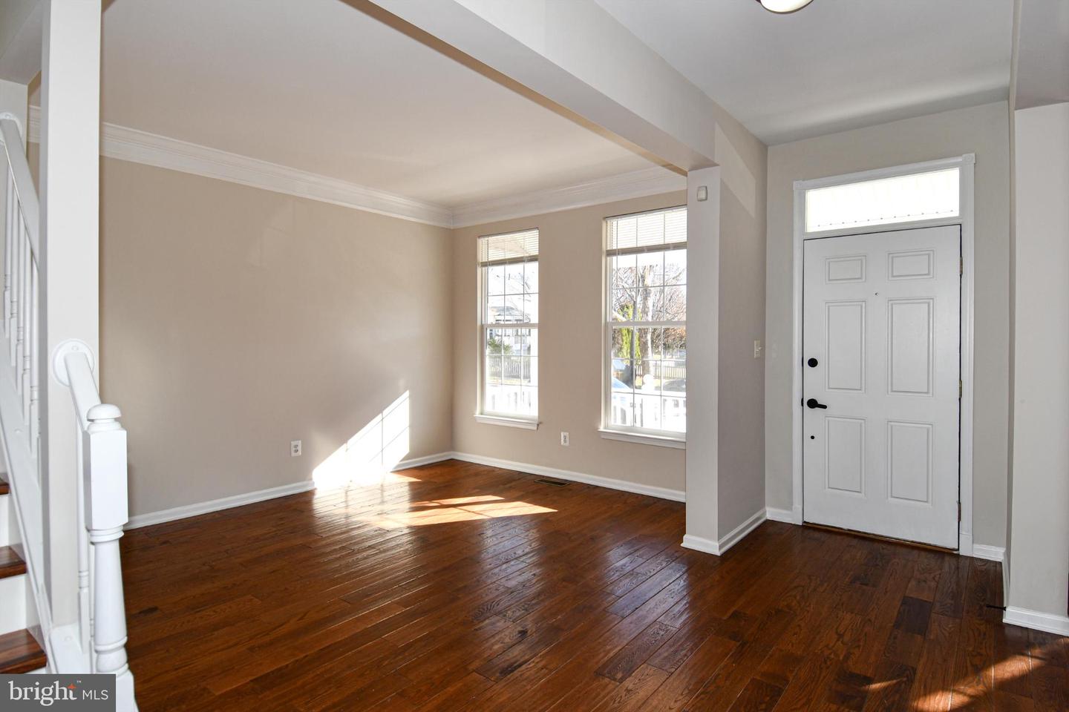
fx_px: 534
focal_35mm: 18
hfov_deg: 90.0
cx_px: 534
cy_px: 356
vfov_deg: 67.4
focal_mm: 12
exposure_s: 1/125
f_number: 5.6
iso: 200
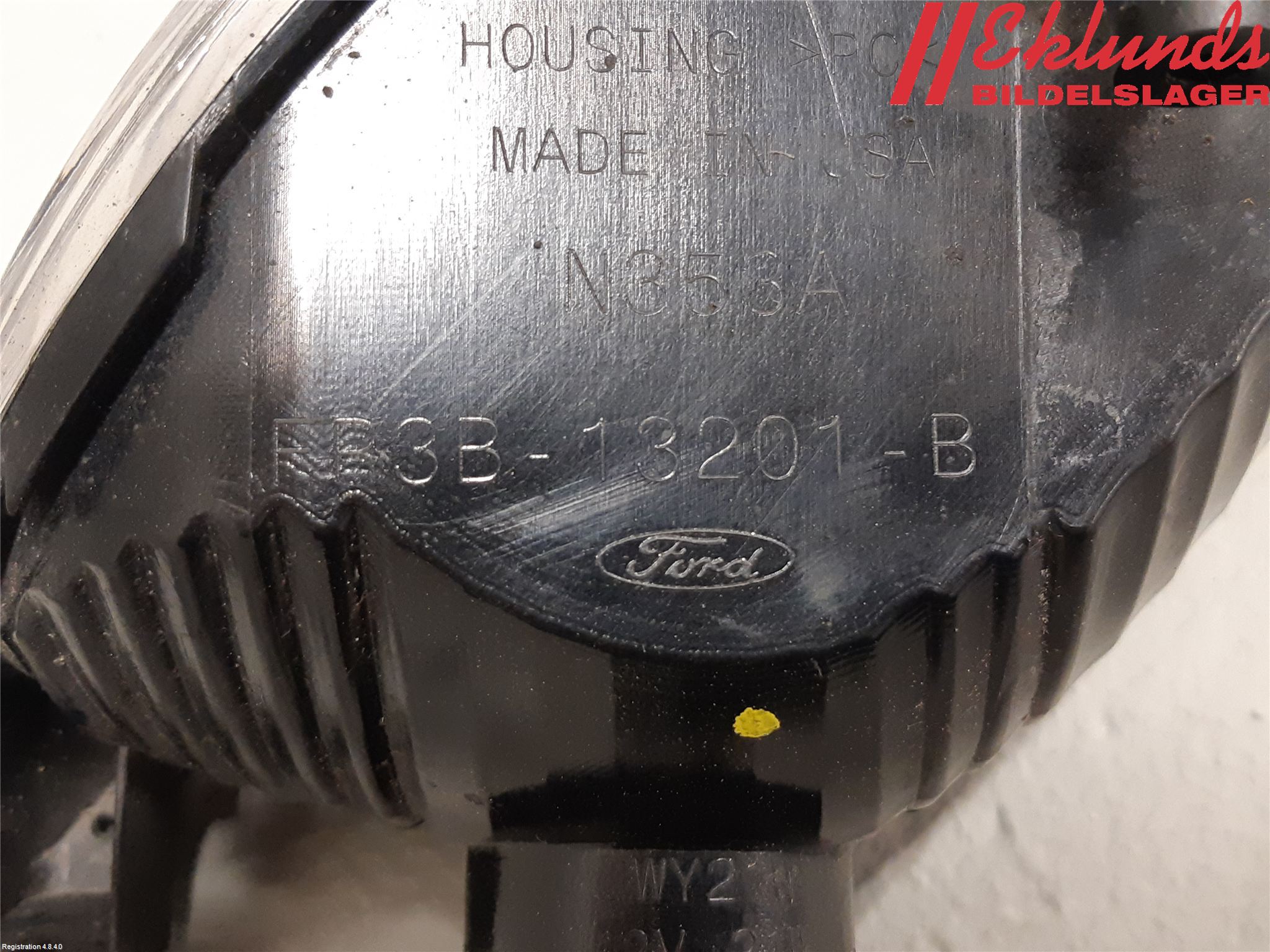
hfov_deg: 67.3
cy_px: 476
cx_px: 635
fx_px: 954
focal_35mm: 26
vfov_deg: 53.1
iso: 250
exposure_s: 1/33
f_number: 1.7
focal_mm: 3.93
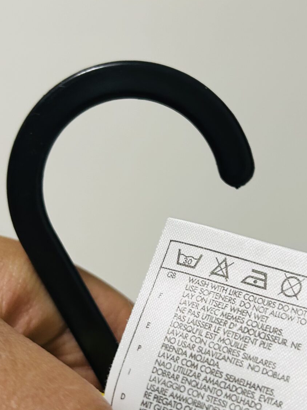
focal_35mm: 59
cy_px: 234
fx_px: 698
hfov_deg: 24.8
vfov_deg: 32.6
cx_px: 180
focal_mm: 5.7
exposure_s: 1/60
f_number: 1.5
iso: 100
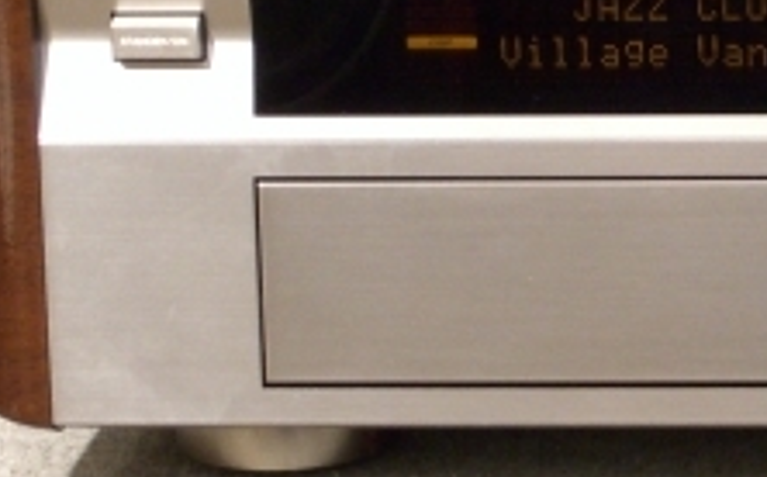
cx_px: 864
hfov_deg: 8.5
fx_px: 5114
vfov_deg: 5.3
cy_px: 69
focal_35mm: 245
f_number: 4.4
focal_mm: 16.6
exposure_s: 1/5
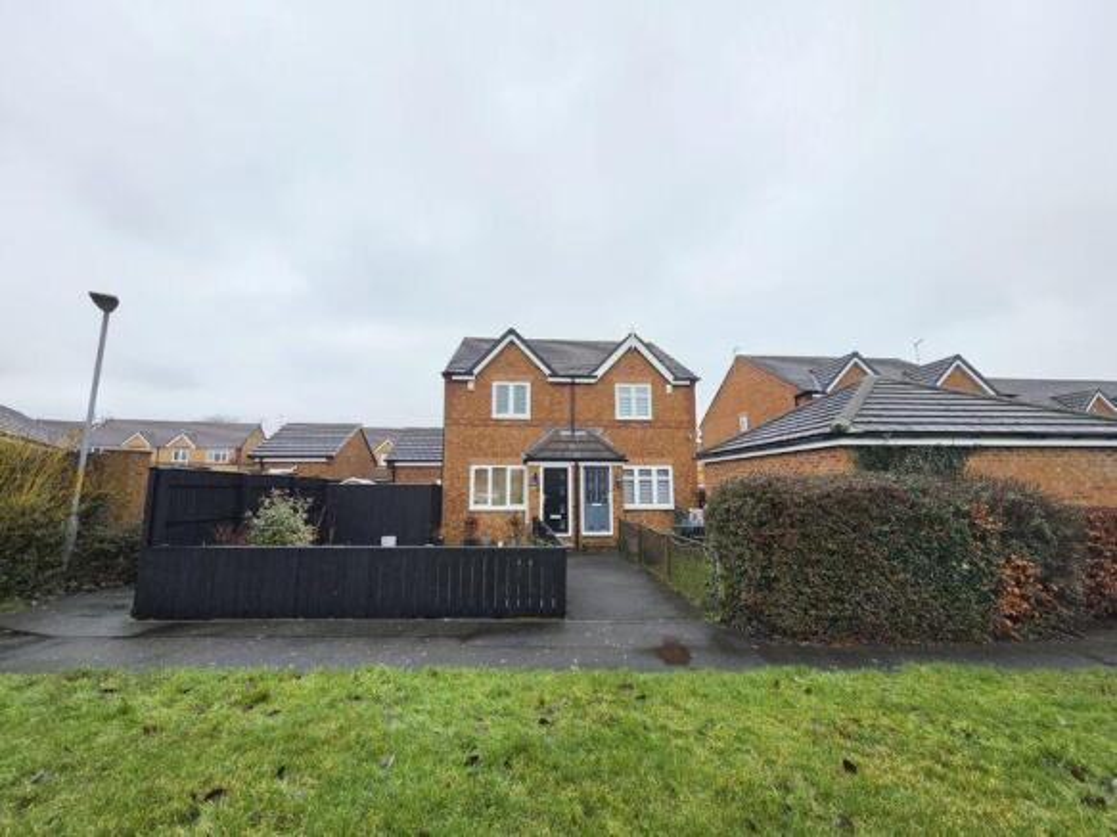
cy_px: 418
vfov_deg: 89.9
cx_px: 558
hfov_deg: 106.2
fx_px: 419
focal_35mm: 13
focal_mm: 2.2
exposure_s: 1/100
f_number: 1.9
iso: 100
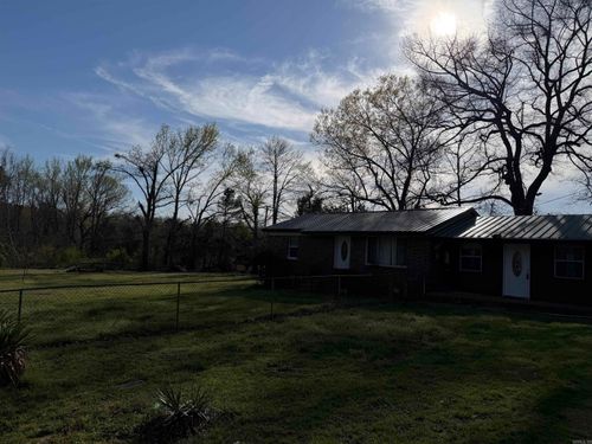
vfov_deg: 56.8
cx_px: 296
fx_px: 410
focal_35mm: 24
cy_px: 222
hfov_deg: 71.6
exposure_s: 1/17544
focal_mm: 6.76
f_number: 1.78
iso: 80
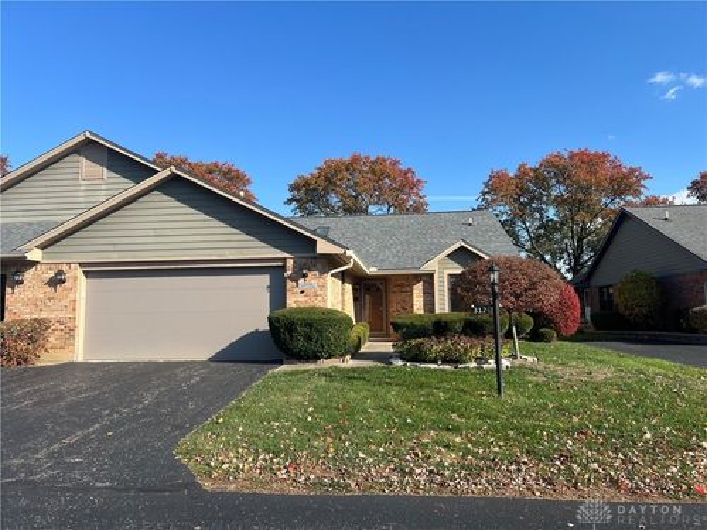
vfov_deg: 53.1
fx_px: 531
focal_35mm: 26
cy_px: 265
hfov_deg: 67.3
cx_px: 354
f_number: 1.5
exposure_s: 1/2695
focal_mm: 5.7
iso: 50
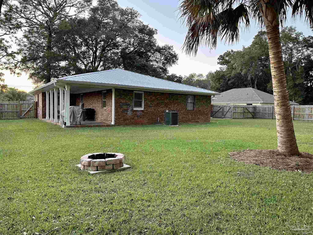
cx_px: 156
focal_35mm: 24
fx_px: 217
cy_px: 118
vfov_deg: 56.8
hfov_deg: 71.6
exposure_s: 1/121
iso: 200
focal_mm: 6.86
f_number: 1.78
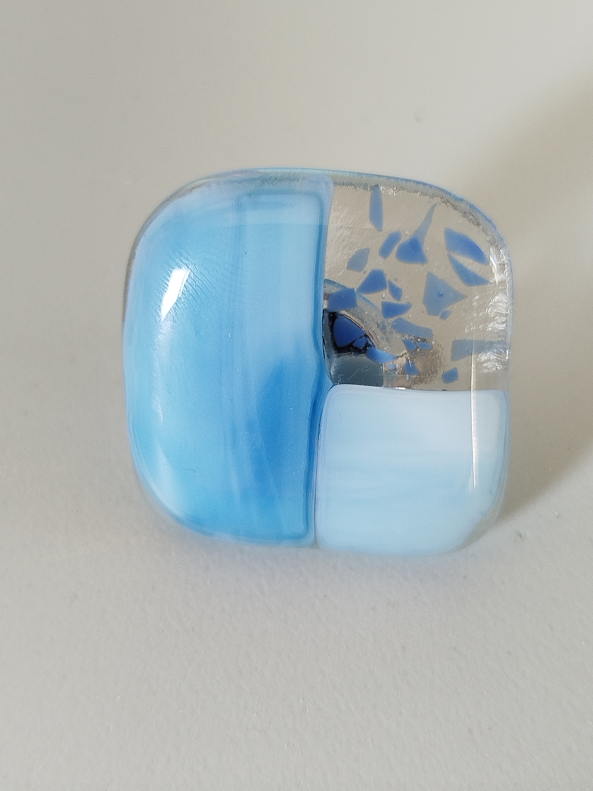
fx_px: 1096
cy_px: 396
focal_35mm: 48
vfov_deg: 39.7
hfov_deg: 30.3
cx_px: 296
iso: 160
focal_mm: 5.31
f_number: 1.7
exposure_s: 1/50
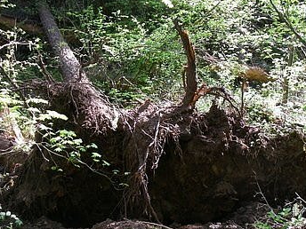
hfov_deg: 36.1
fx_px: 469
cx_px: 166
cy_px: 153
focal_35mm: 53
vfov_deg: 27.4
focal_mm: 6.3
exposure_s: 1/50
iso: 64
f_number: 3.3
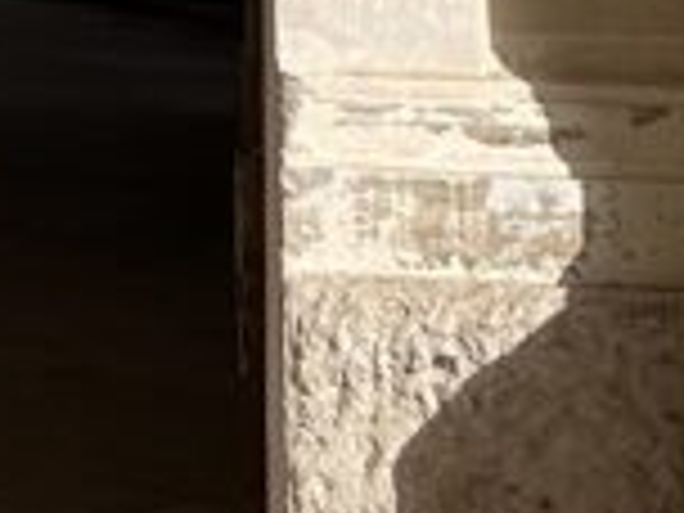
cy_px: -972
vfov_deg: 7.2
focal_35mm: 185
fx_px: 3656
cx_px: -310
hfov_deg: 10.4
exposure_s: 1/5263
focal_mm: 6.86
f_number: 1.78
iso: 80
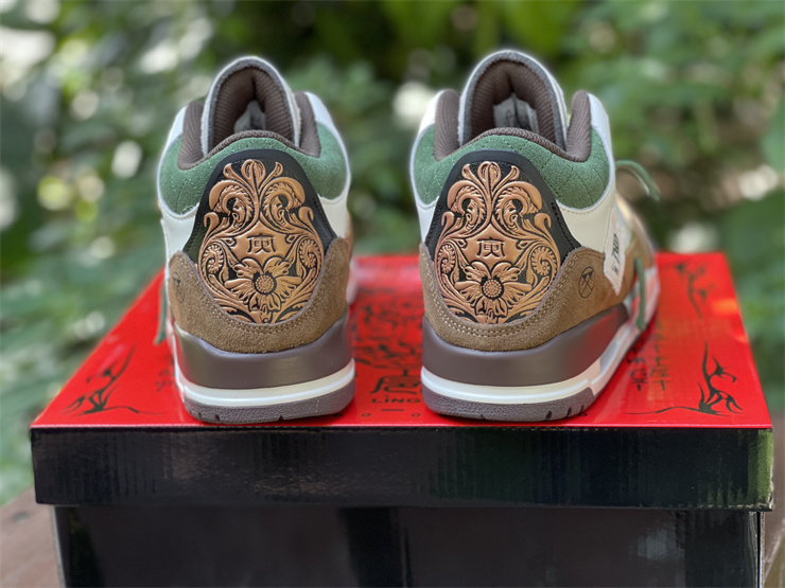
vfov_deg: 22.9
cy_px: 294
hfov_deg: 30.3
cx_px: 392
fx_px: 1451
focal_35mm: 64
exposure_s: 1/121
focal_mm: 7.5
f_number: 2.2
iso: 125
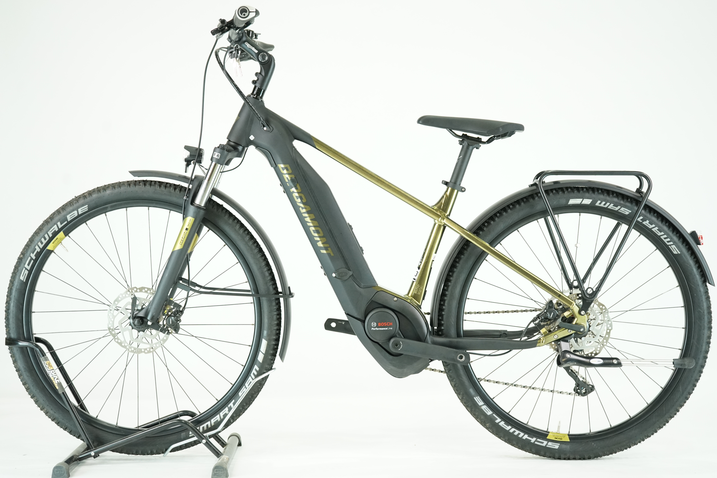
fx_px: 1075
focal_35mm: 54
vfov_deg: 25.1
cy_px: 239
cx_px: 358
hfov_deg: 36.9
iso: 2500
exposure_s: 1/200
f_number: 5
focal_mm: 54
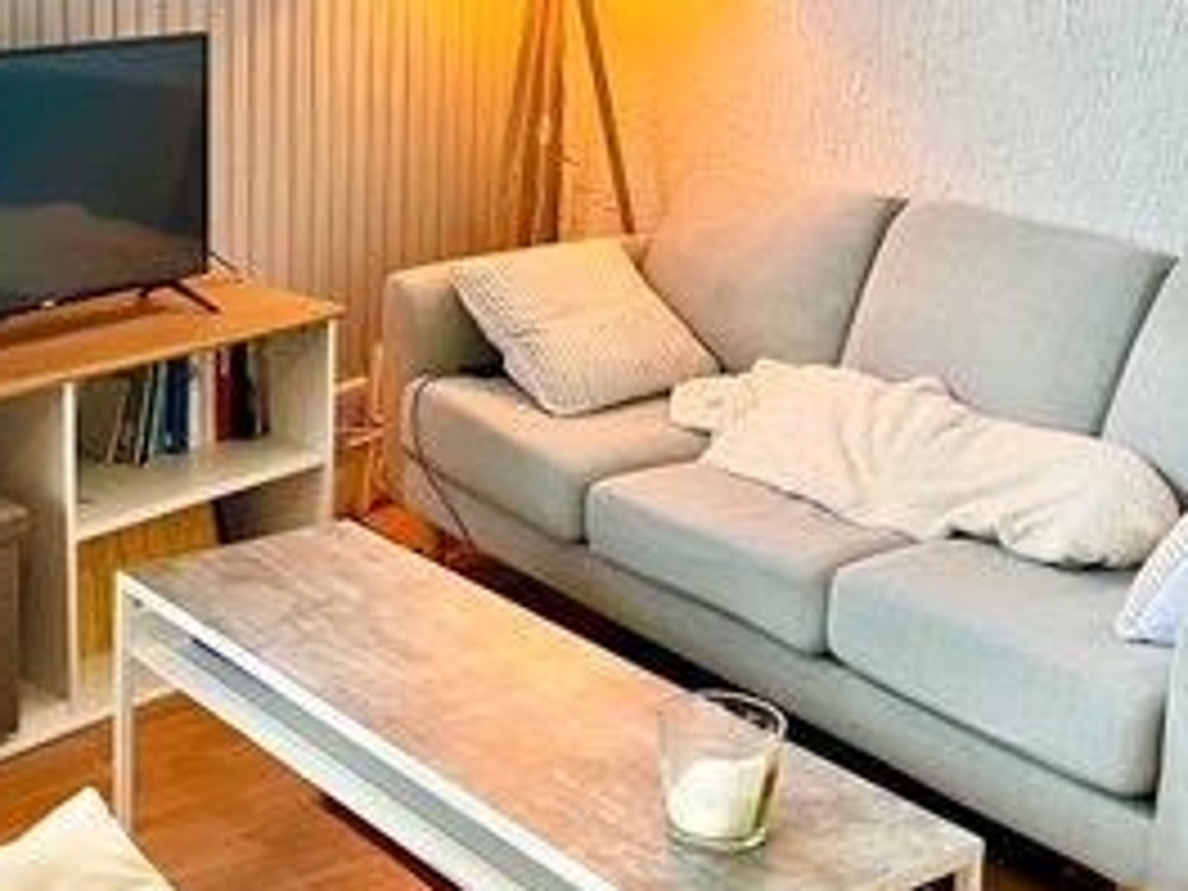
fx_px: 2025
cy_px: 220
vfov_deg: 24.5
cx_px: 423
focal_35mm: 59
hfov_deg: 32.5
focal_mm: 5.1
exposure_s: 1/50
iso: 80
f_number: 1.6
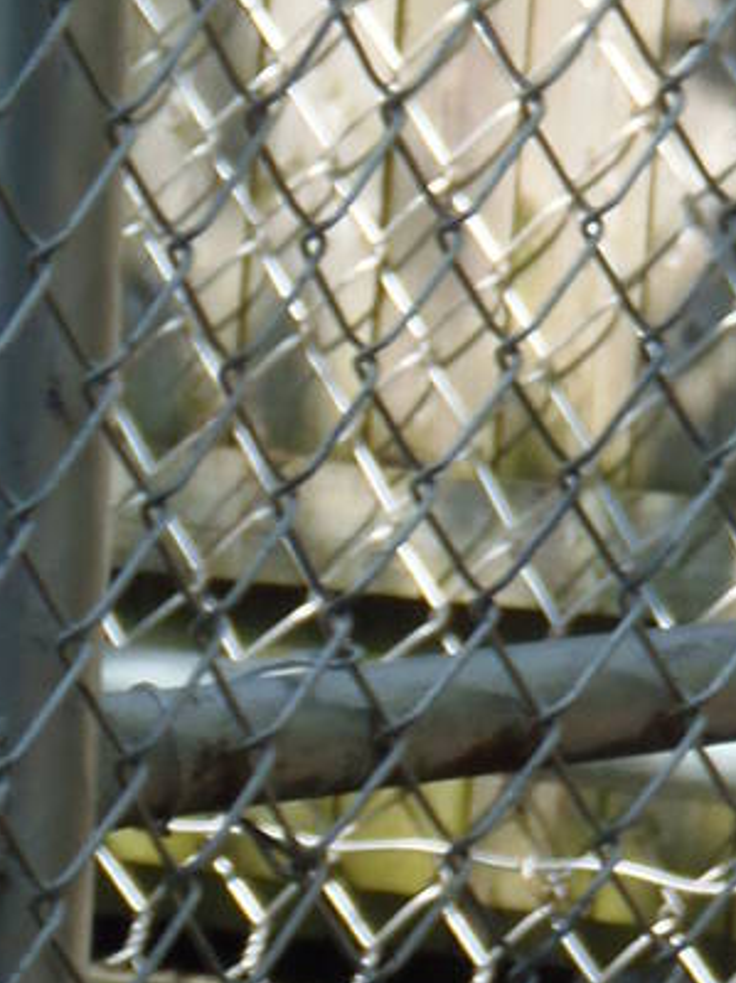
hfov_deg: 2.0
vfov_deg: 2.7
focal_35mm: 738
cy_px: 185
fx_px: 20933
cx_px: 1339
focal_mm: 34
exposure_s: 1/160
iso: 64
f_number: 4.9
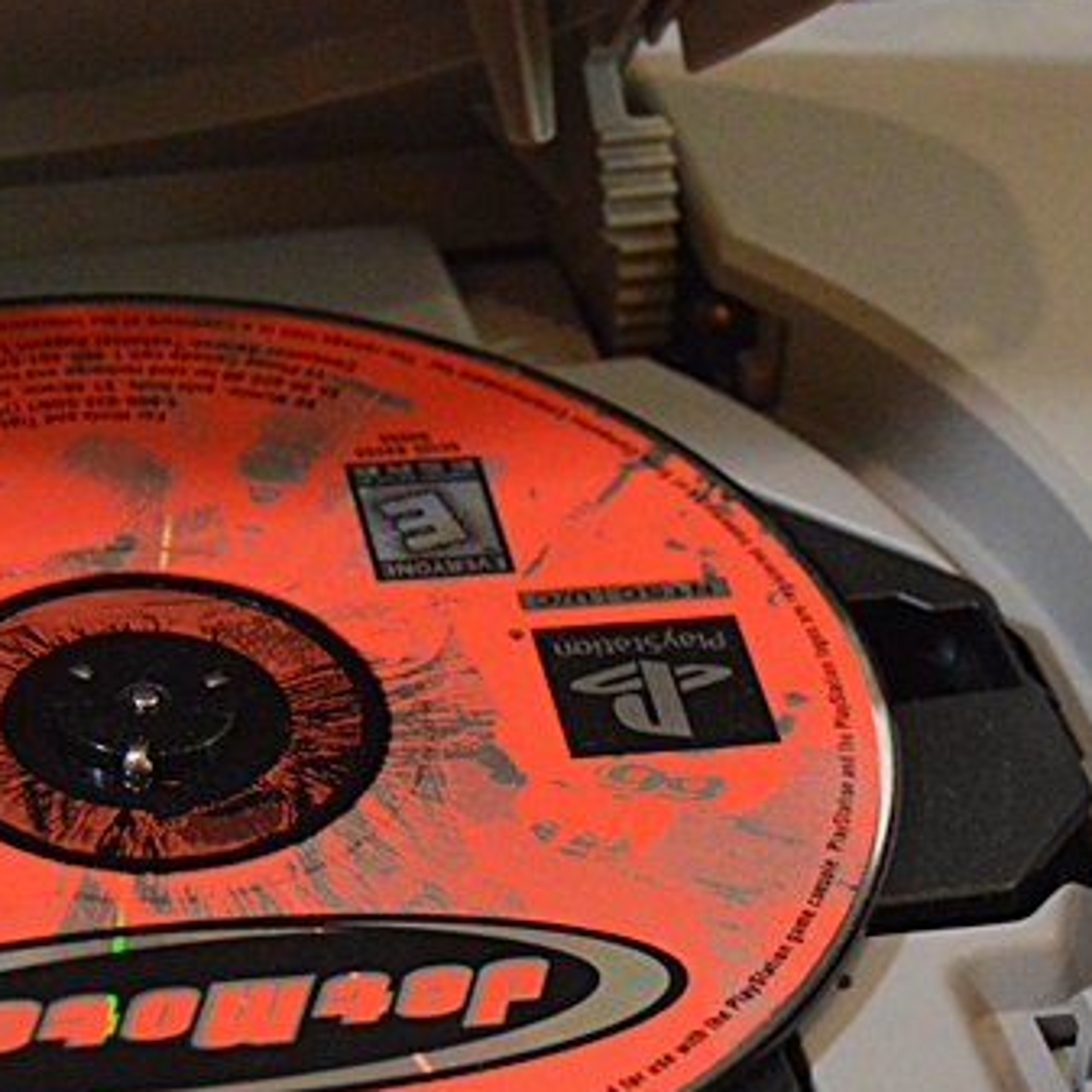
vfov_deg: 11.6
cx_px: 625
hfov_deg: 11.6
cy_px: 750
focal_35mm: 151
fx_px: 5389
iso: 2200
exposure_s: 1/60
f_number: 5
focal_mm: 40
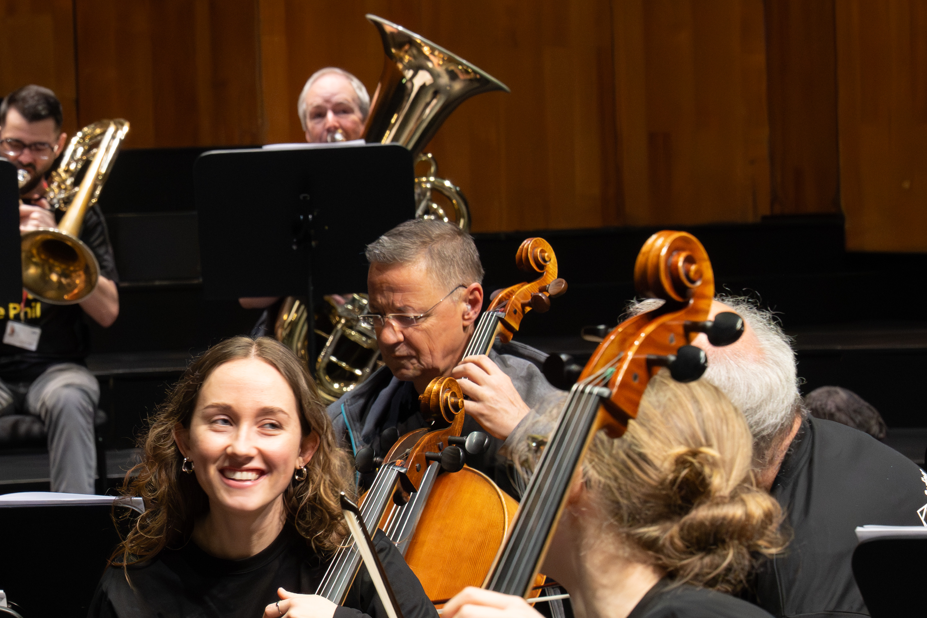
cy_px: 478
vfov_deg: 10.4
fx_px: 3398
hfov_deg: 15.4
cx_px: 172
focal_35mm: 132
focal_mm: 70
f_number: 6.3
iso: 5000
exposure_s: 1/160
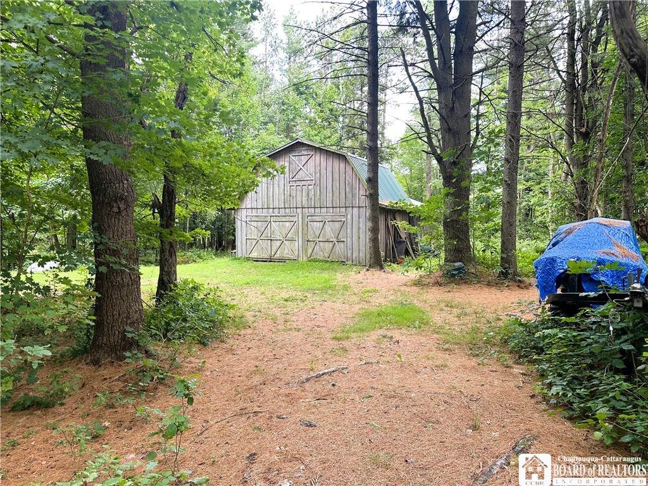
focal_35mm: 24
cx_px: 324
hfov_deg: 71.6
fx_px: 449
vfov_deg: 56.8
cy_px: 243
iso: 80
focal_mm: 6.86
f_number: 1.78
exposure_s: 1/121
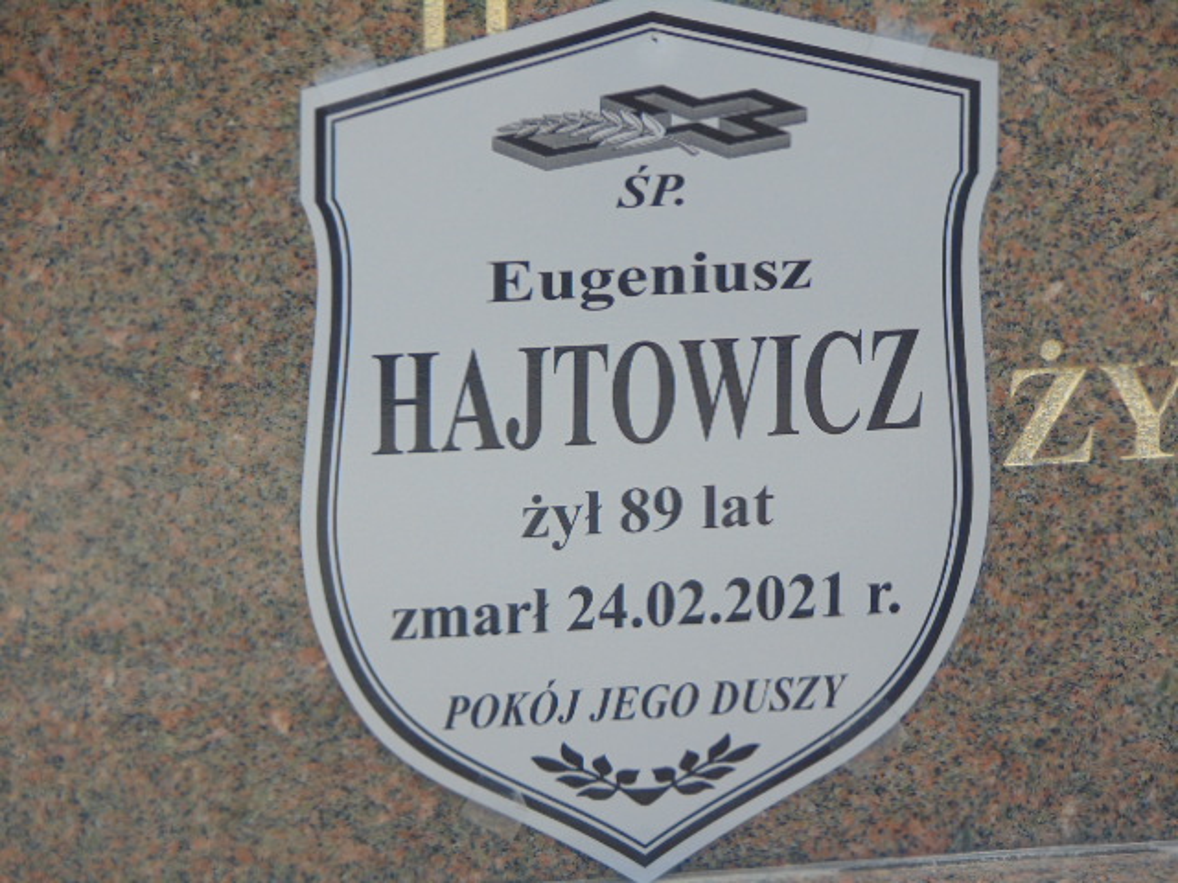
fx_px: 10447
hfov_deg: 6.5
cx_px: 589
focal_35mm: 307
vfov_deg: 4.8
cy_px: 442
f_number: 4.2
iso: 80
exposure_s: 1/320
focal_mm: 55.1
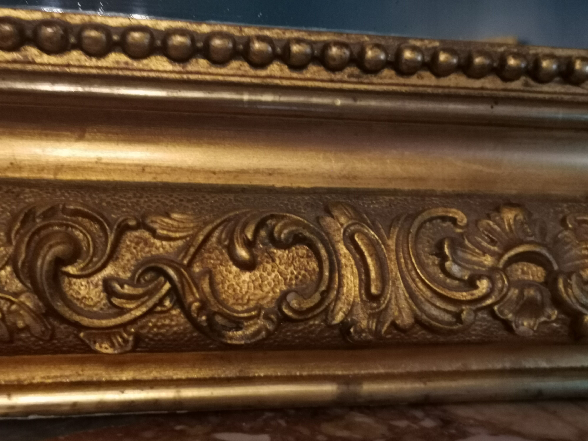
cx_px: 294
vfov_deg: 34.3
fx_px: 713
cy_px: 220
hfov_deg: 44.8
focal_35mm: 42
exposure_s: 1/25
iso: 1000
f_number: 1.8
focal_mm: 4.75
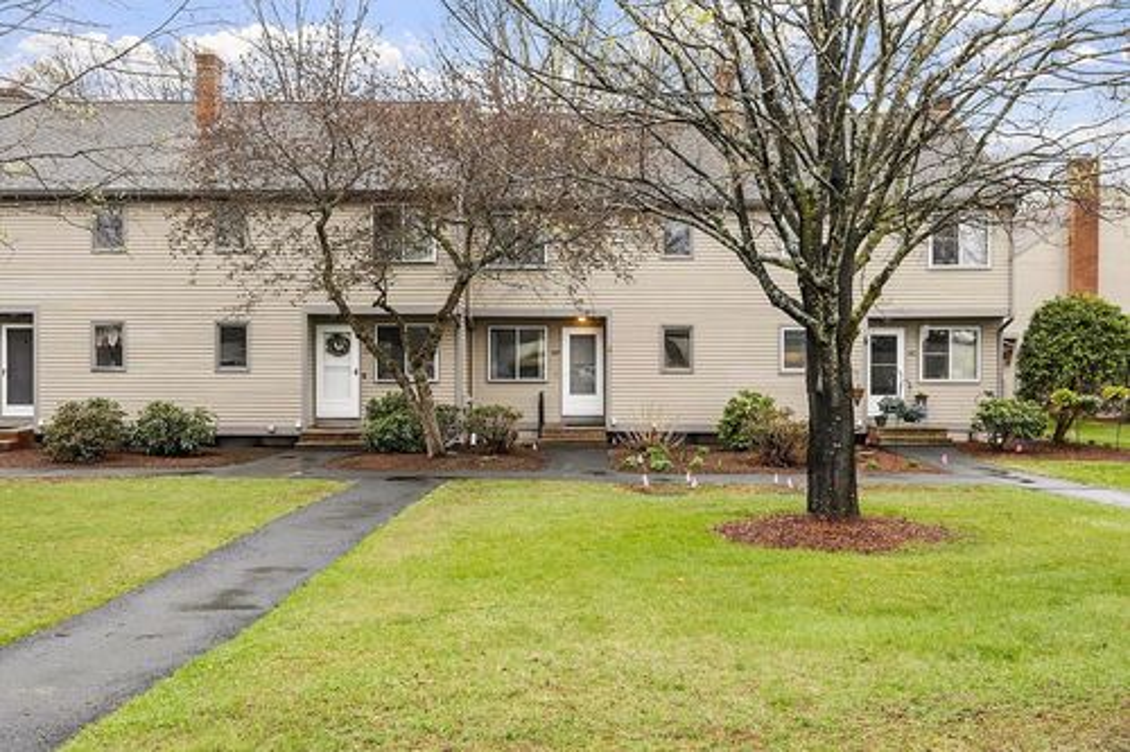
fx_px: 1035
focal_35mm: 33
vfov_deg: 39.9
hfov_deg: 57.2
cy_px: 376
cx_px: 565
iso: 160
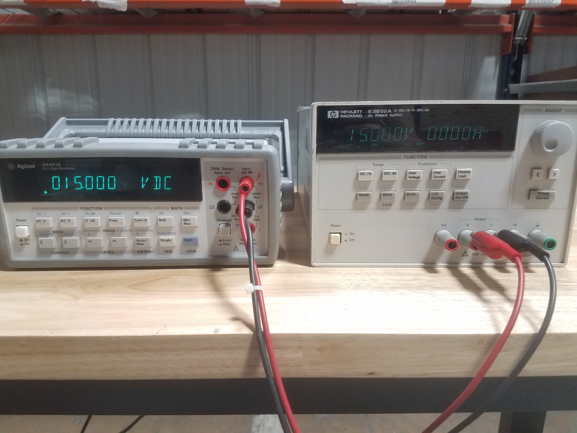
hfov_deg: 67.3
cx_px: 288
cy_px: 216
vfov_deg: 53.1
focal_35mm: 26
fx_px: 433
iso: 100
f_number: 1.7
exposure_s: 1/60
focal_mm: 4.2
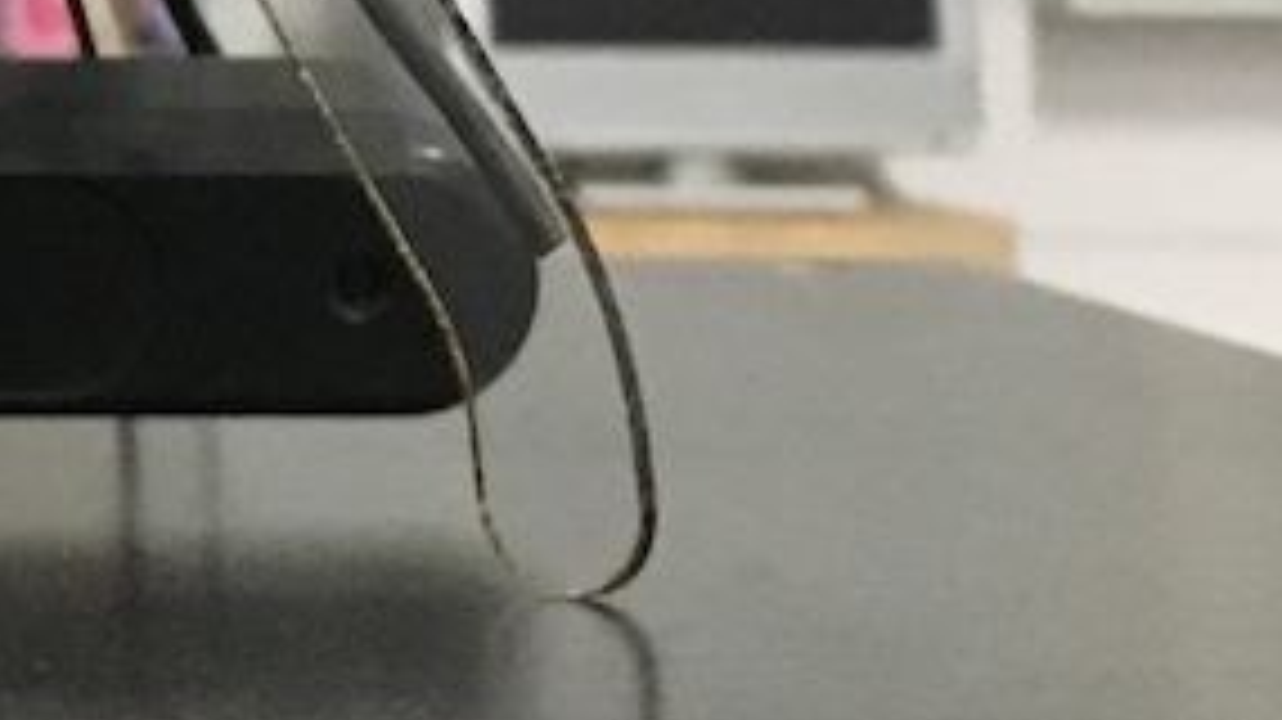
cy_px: -724
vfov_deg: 10.1
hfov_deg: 17.8
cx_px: -495
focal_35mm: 111
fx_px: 3772
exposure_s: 1/17
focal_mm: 4.15
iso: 200
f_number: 2.2
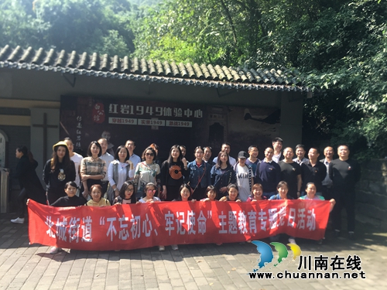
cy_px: 145
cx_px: 194
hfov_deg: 61.7
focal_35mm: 29
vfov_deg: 48.2
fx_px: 324
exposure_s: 1/345
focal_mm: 4.15
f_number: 2.2
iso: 25
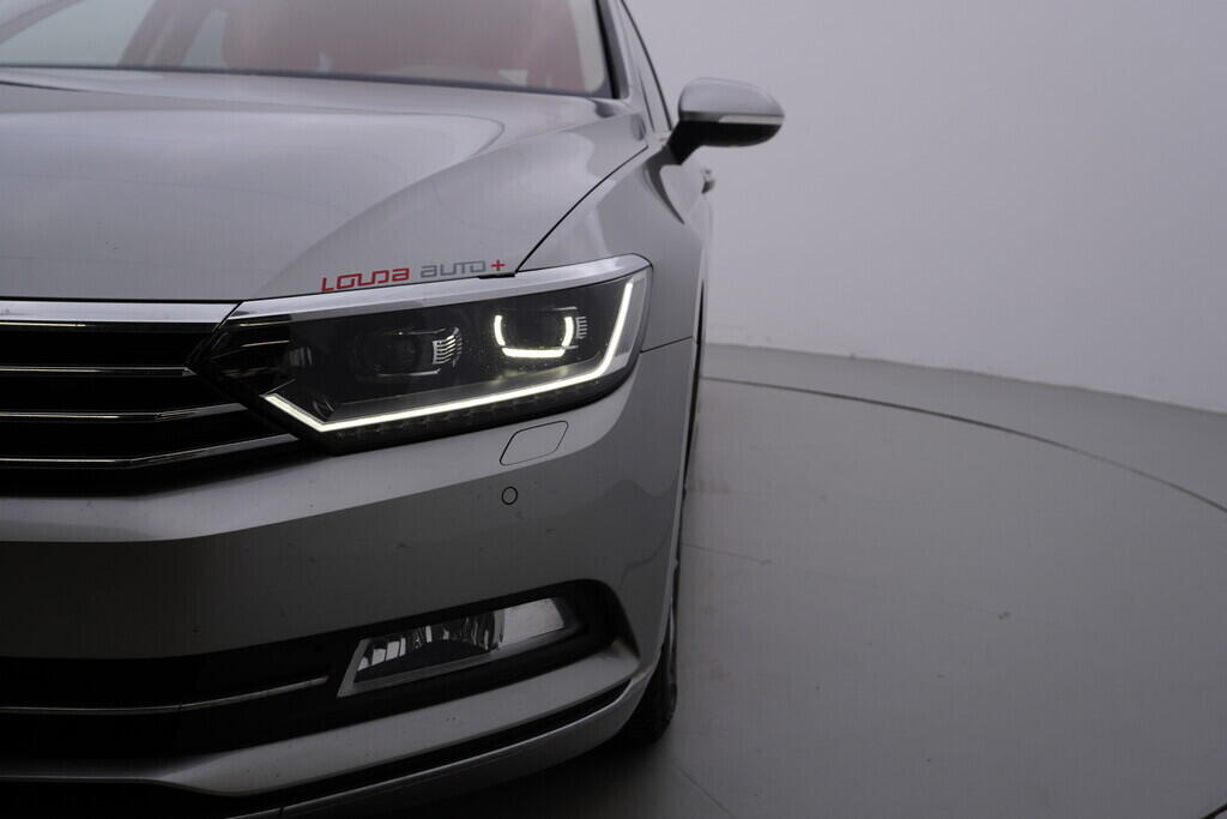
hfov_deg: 53.1
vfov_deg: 36.9
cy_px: 410
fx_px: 1227
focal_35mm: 36
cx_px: 614
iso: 125
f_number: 5
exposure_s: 1/125
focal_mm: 24
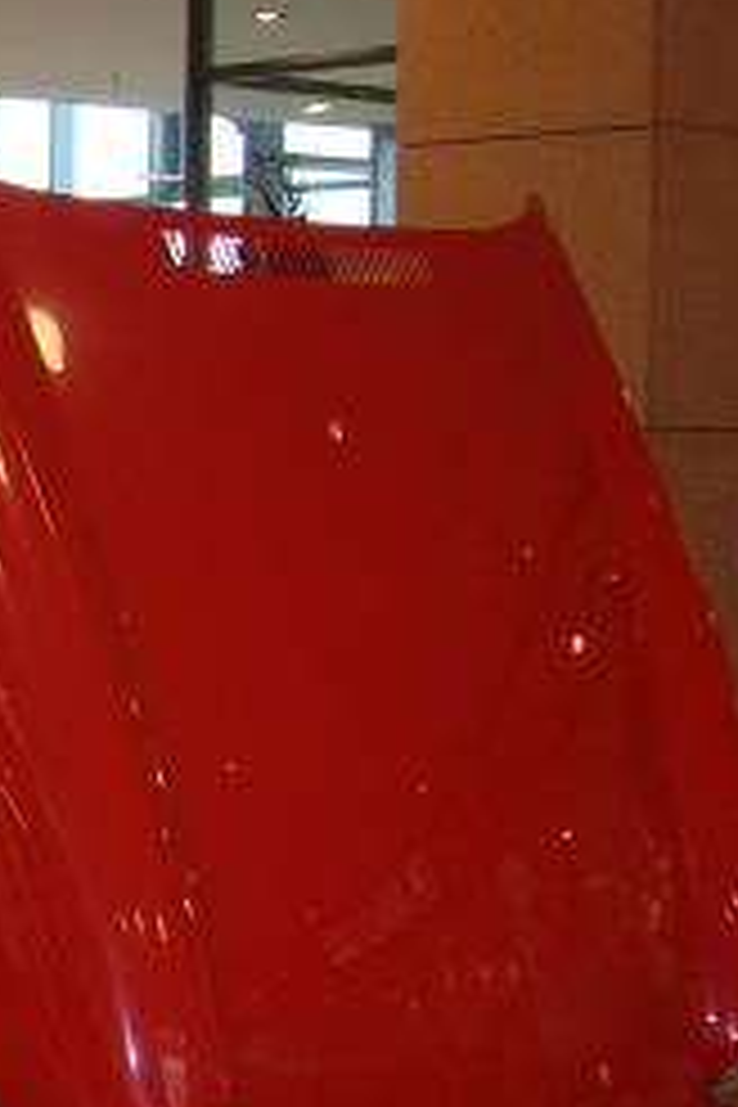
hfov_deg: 12.3
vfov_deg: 19.8
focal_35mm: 103
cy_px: 648
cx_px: -540
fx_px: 3167
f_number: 3
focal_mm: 6.4
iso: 54
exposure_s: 1/30
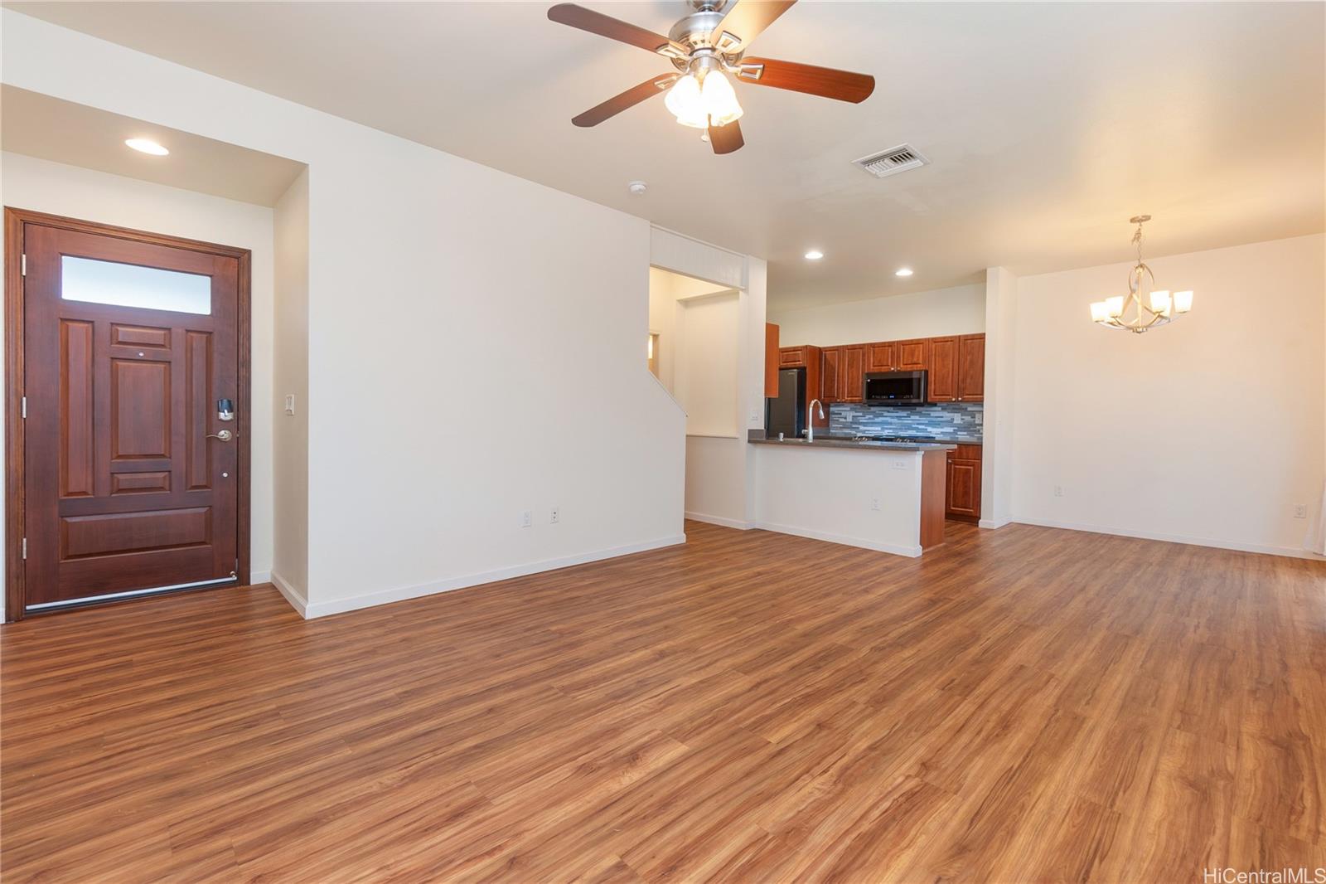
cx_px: 663
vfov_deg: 77.3
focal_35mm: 15
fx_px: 552
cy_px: 442
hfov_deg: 100.4
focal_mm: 10
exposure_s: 1/4
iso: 320
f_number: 8
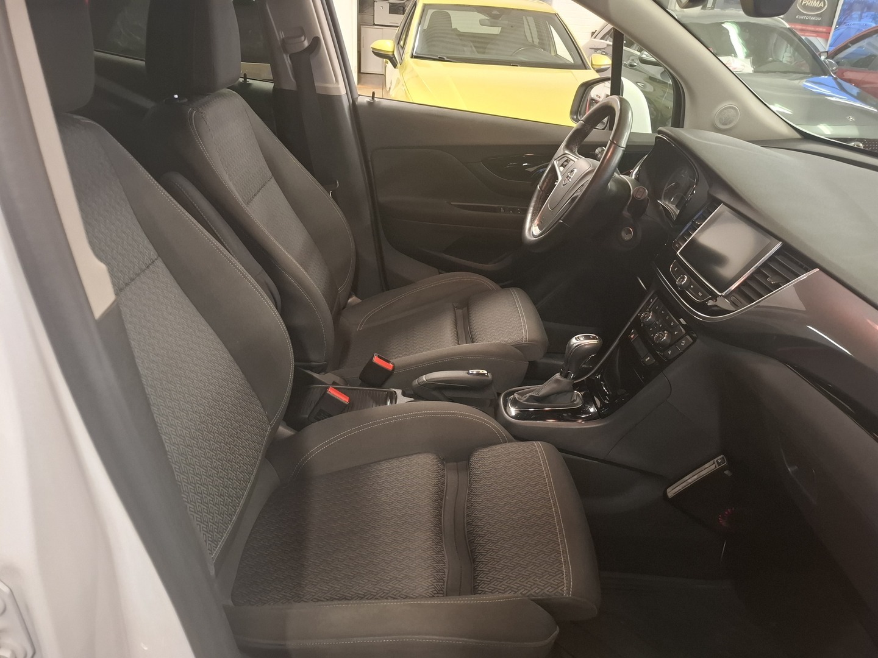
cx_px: 439
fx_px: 583
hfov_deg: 73.9
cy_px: 329
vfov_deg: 58.9
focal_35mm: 23
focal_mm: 5.54
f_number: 1.8
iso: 640
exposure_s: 1/25
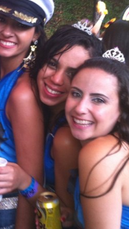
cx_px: 7
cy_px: 80
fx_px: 420
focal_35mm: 69
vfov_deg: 30.4
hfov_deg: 17.1
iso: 80
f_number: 2.8
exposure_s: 1/15
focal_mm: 3.85
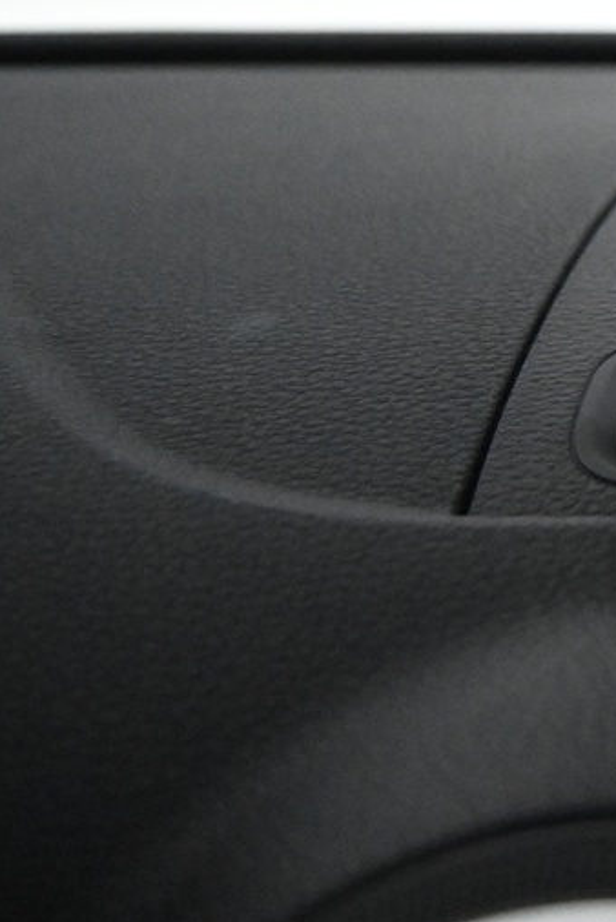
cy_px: 4
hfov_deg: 5.6
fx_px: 6151
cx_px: 1416
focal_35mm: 240
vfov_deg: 8.5
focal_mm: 50
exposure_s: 1/200
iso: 5000
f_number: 6.3
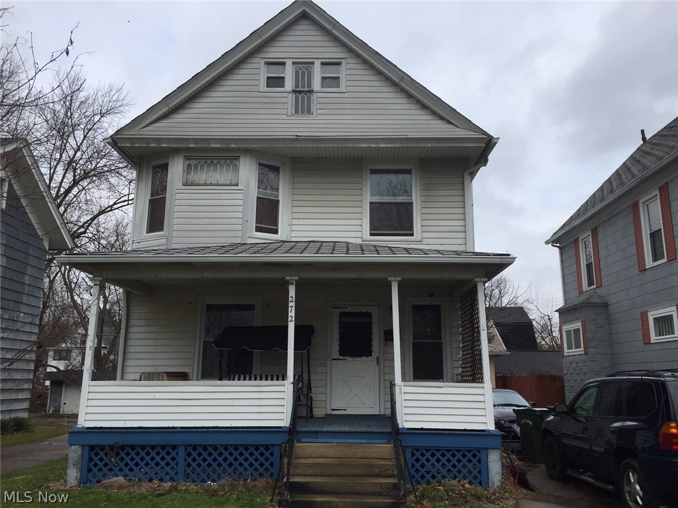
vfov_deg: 48.2
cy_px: 254
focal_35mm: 29
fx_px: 568
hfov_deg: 61.7
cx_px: 339
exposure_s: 1/2326
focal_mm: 4.15
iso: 32
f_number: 2.2
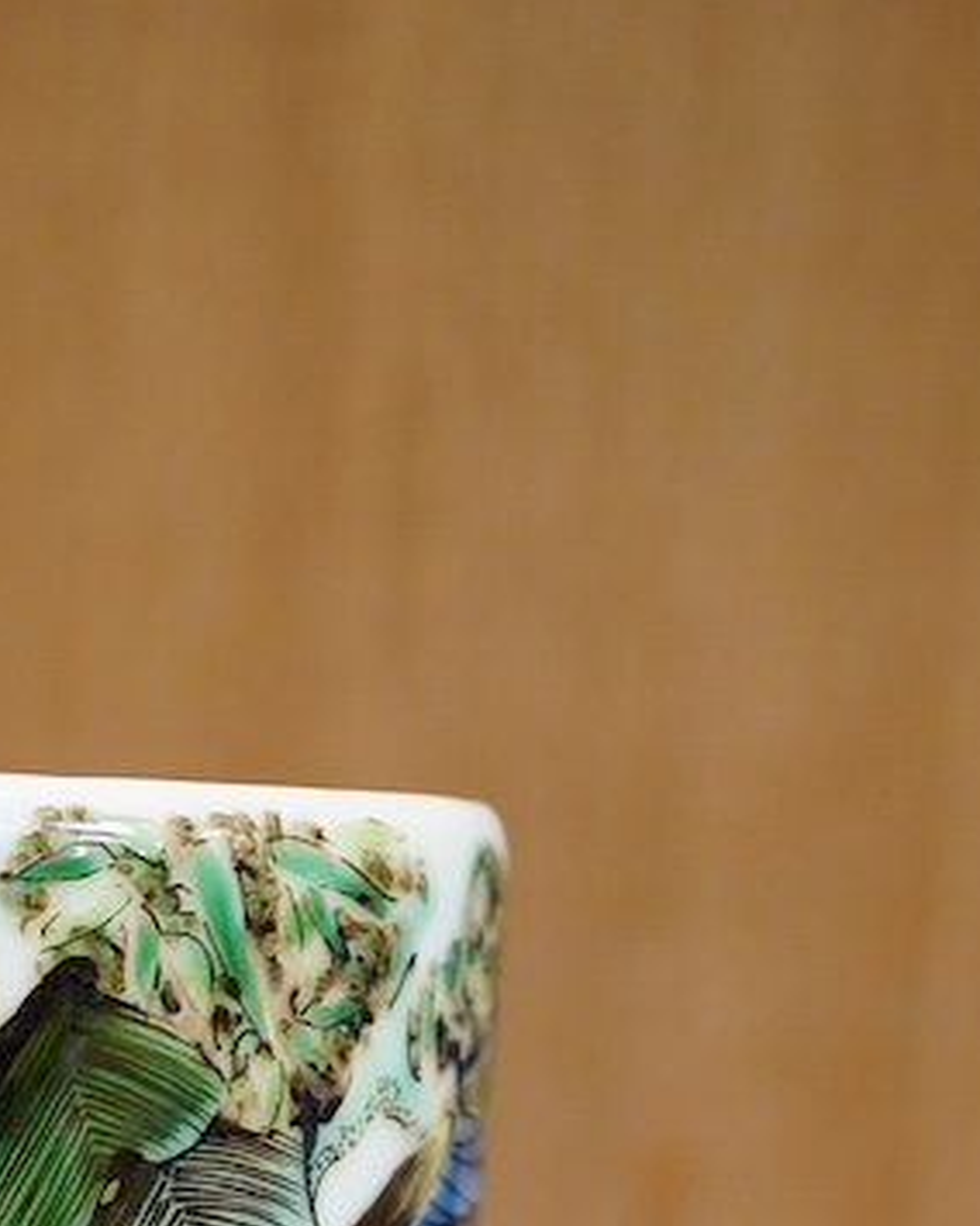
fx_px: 4858
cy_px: 1735
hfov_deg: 11.2
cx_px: -269
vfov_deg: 13.7
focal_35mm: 134
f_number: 8
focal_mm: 30
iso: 2500
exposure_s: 1/160
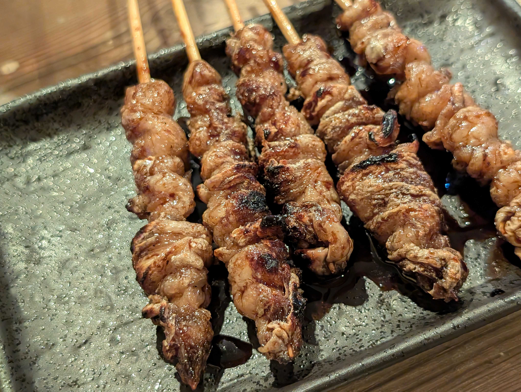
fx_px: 739
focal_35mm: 49
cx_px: 260
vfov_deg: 29.7
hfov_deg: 38.9
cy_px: 196
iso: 634
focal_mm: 6.9
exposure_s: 1/20
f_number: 1.68
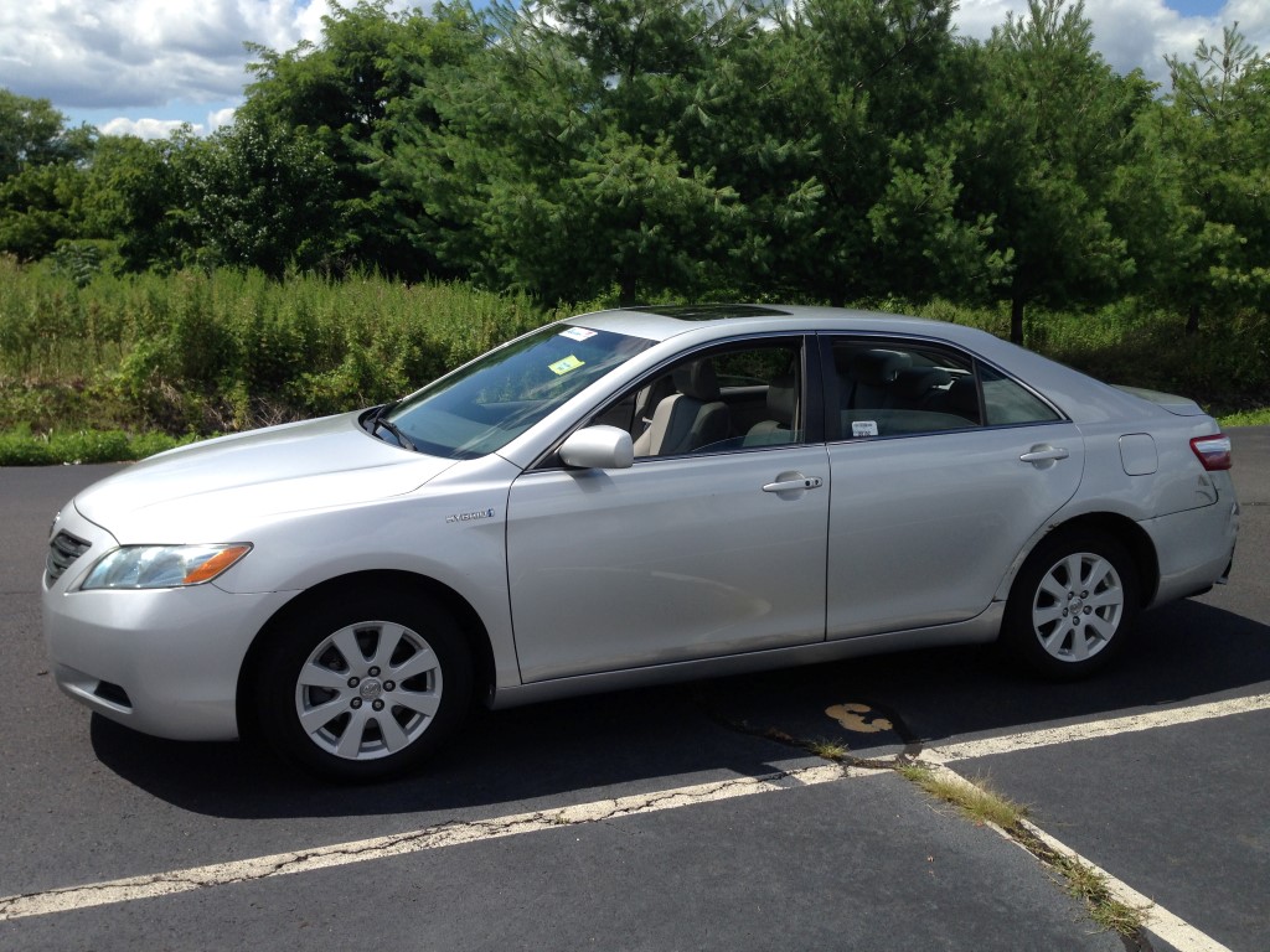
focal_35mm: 33
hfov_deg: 55.4
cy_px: 476
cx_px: 635
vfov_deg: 42.9
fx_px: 1211
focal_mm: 4.12
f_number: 2.4
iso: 50
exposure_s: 1/1642
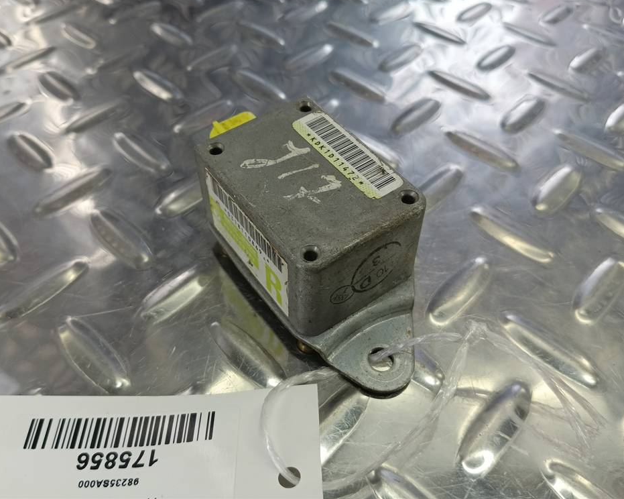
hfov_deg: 60.4
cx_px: 286
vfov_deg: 49.9
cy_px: 242
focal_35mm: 29
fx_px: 535
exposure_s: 1/100
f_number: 1.6
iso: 136
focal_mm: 4.11
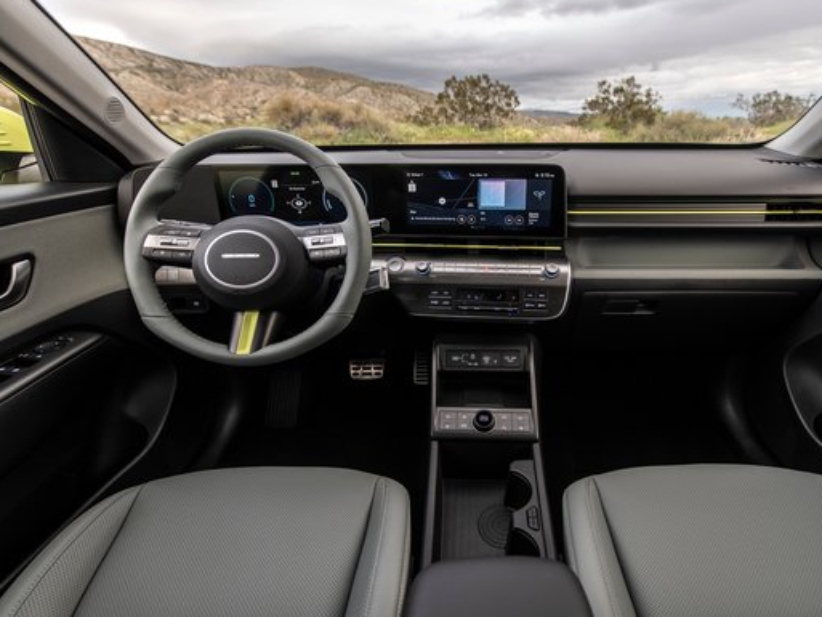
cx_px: 476
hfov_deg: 87.1
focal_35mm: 18
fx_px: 428
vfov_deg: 71.6
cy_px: 309
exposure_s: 1/60
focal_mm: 16
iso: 200
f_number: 5
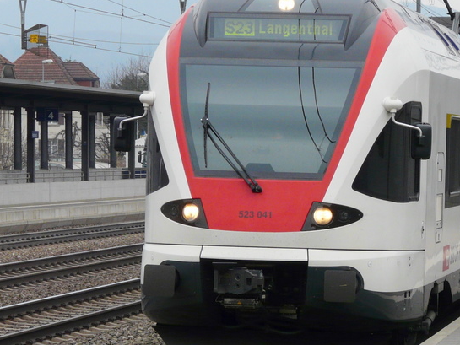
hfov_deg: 9.0
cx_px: 376
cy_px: 157
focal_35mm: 220
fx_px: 2924
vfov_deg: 6.8
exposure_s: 1/250
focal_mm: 19.7
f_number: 5
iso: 100
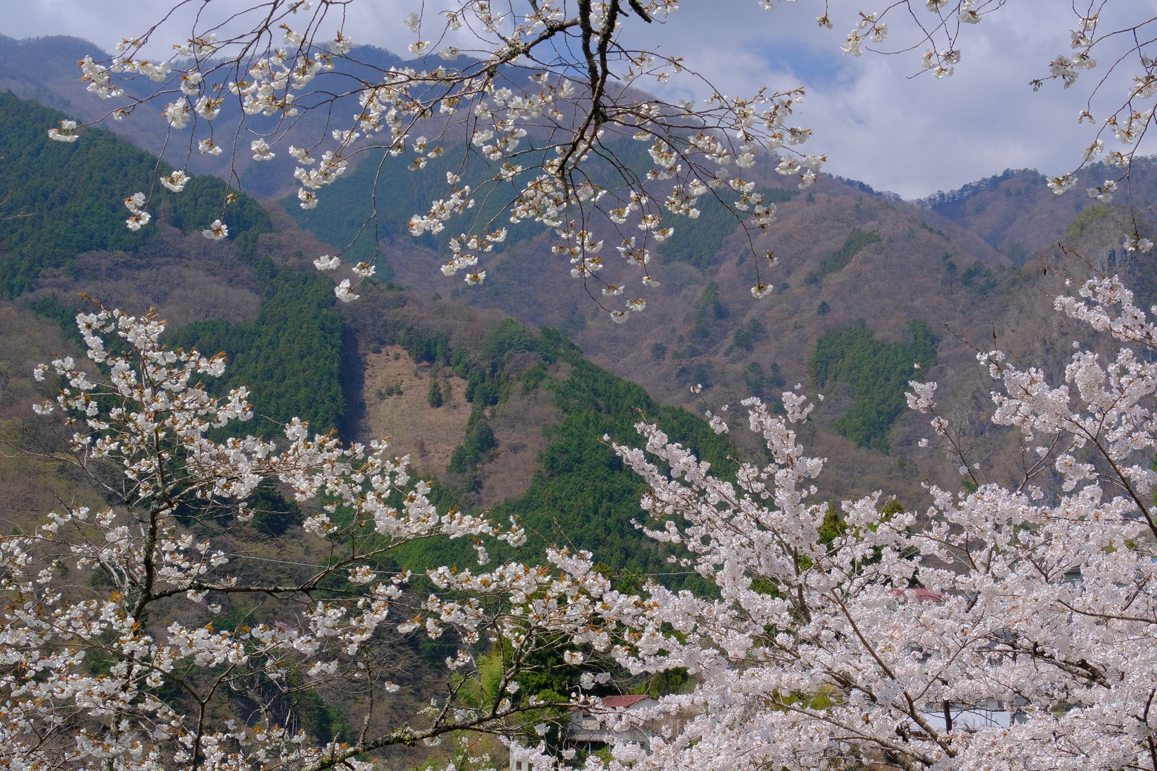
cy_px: 386
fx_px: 1864
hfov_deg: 34.5
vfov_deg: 23.4
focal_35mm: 58
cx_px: 578
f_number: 13
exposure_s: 1/240
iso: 1000
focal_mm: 38.9
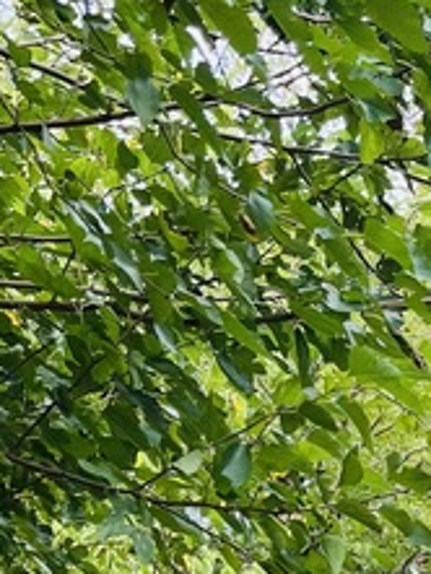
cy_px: 1148
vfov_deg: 13.3
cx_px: 696
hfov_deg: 11.1
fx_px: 2106
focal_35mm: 127
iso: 50
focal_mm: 5.1
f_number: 1.6
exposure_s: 1/376
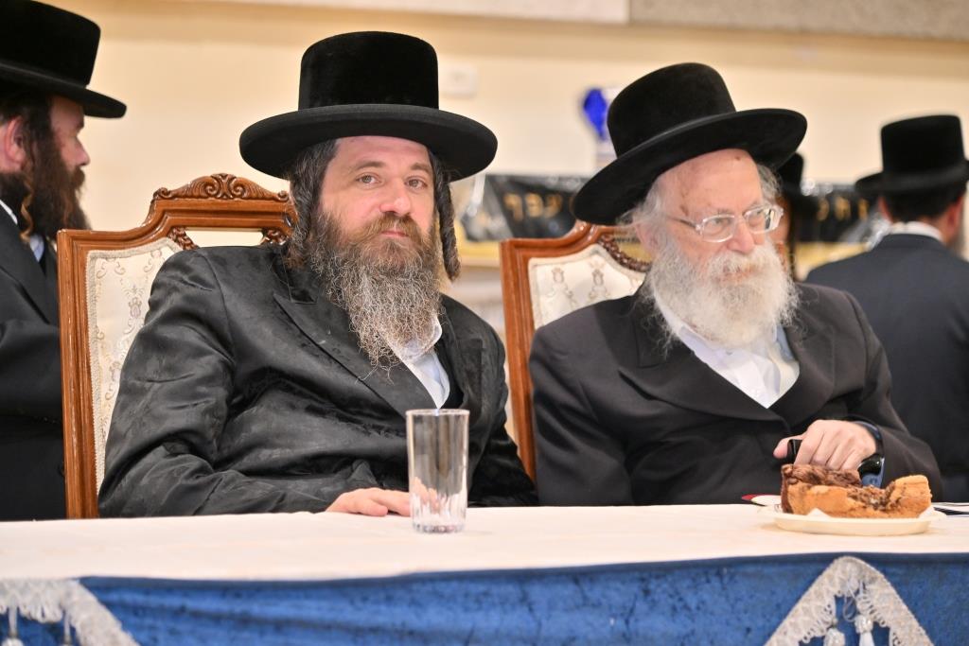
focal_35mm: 112
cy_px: 323
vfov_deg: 12.2
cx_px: 484
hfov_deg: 18.3
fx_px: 3015
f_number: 4
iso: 1250
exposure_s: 1/250
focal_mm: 112
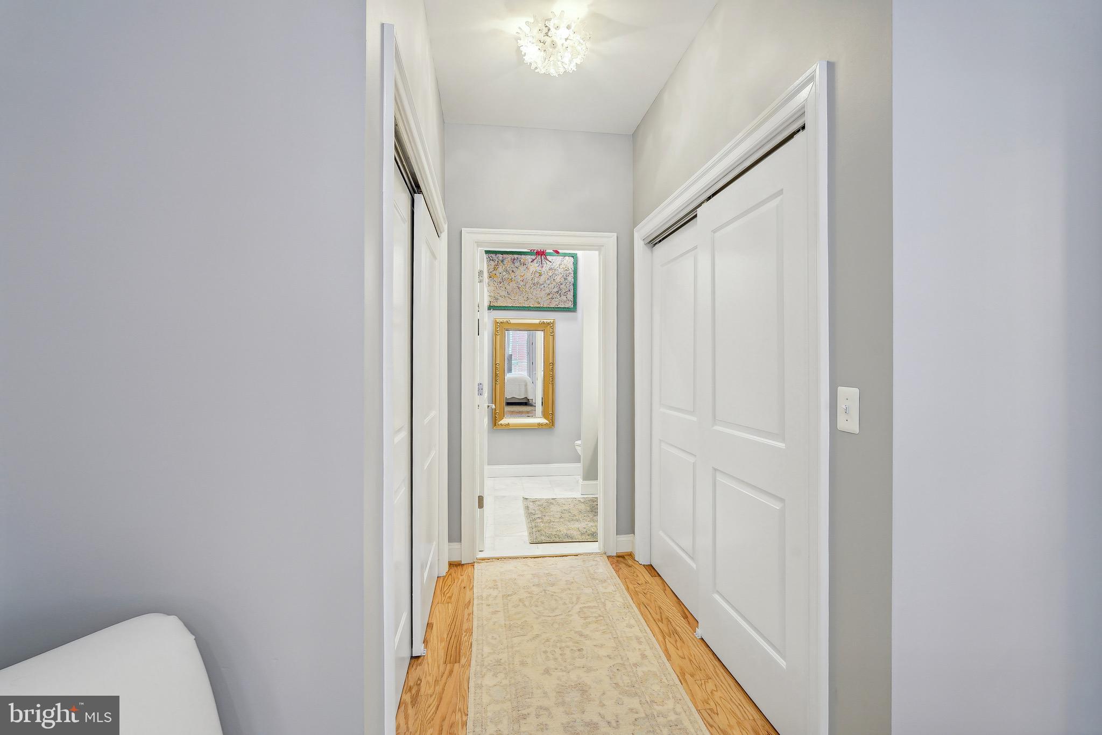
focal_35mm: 17
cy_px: 368
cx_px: 551
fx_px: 520
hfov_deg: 93.3
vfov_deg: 70.4
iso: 200
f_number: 8
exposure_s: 1/6
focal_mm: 17
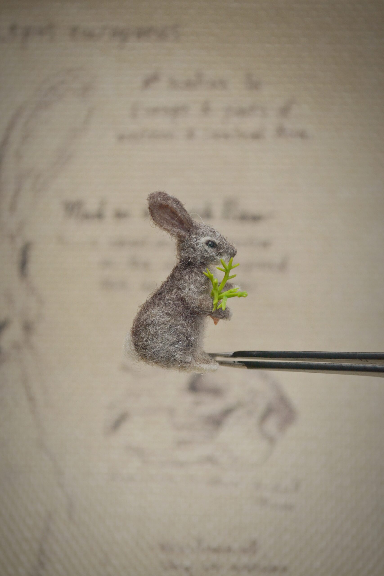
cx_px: 192
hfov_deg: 16.6
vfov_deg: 24.6
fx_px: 1320
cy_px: 288
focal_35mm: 82
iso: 800
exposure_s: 1/200
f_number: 6.3
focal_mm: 55
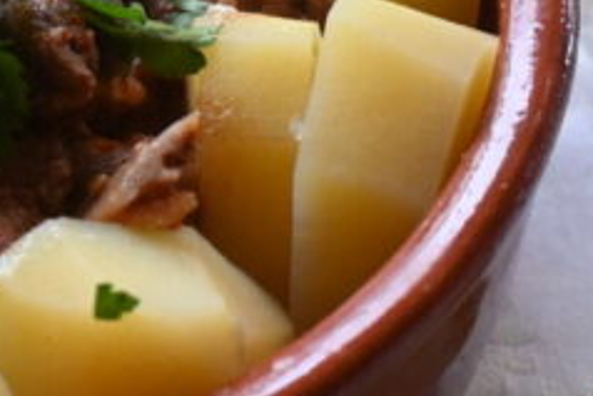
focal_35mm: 106
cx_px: -239
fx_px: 1753
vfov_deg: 12.8
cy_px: 62
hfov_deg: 17.6
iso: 2800
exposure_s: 1/125
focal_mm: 22.5
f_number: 4
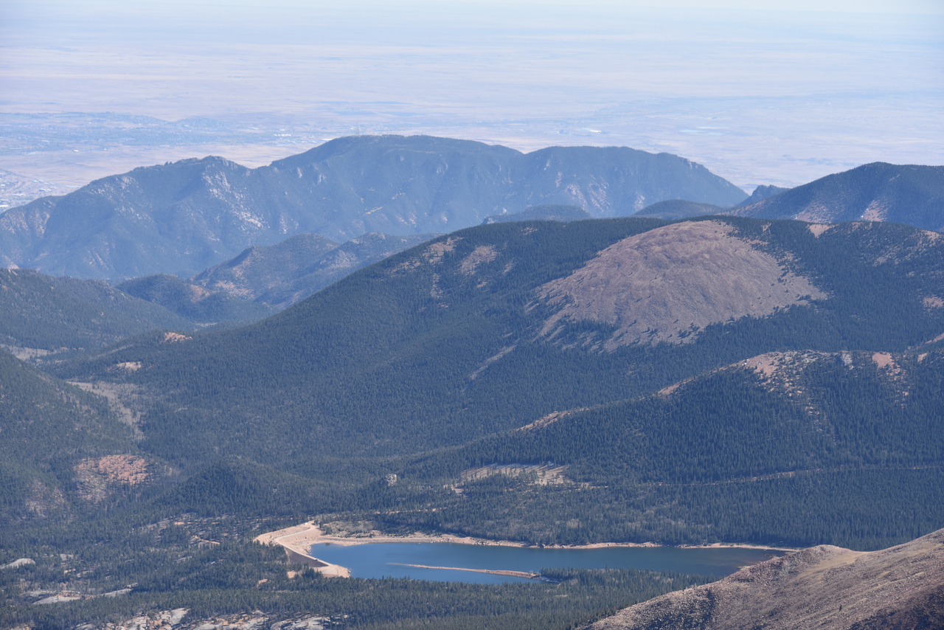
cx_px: 472
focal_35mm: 100
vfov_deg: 13.7
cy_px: 315
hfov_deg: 20.4
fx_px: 2623
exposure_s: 1/250
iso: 100
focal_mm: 100
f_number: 8
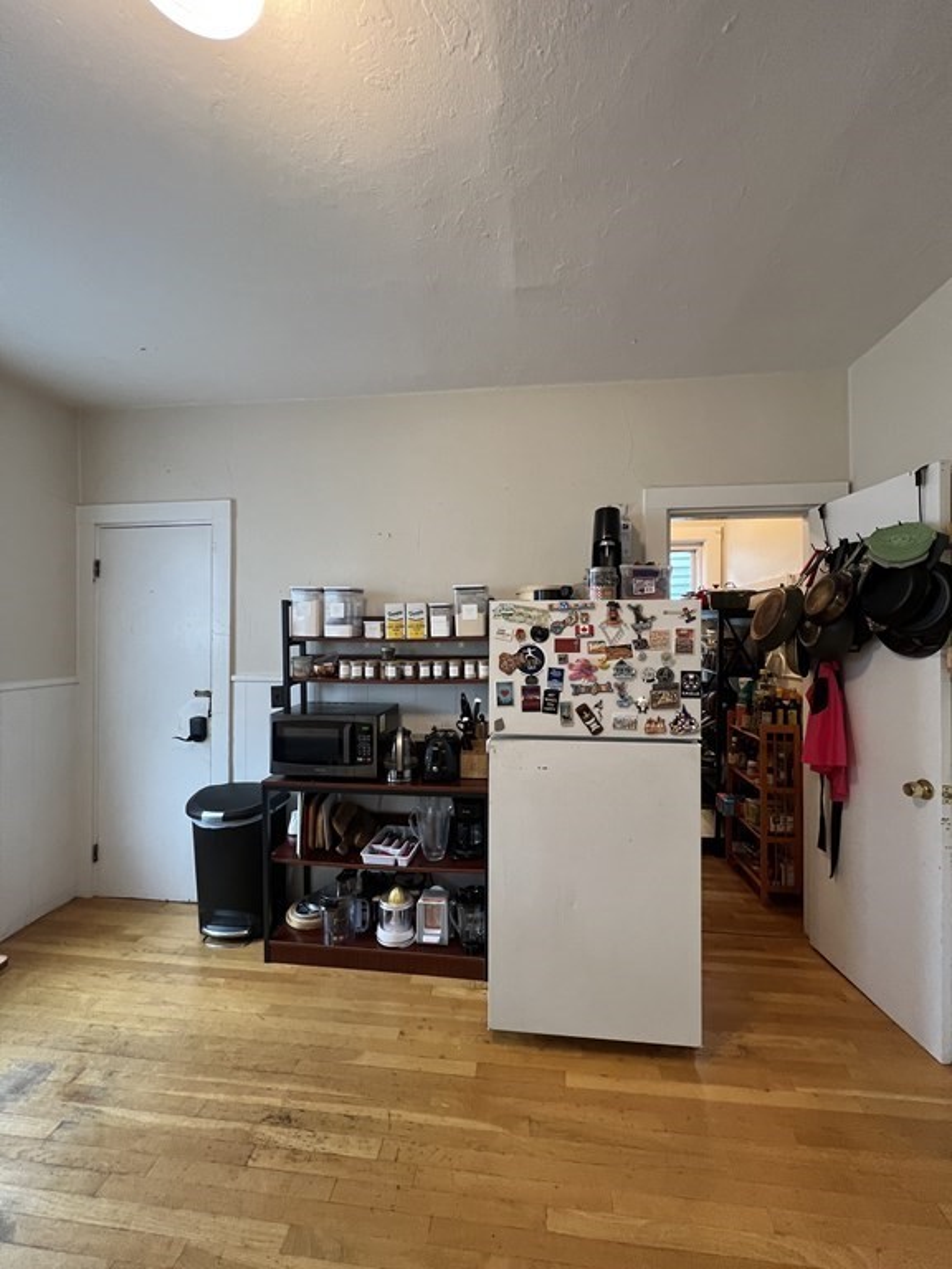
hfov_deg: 89.9
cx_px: 476
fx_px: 477
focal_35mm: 13
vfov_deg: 106.2
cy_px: 634
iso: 200
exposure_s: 1/60
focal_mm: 1.57
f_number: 1.8
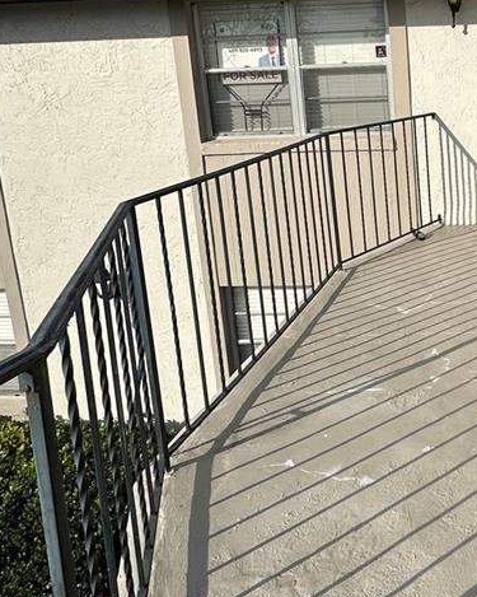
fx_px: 618
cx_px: 477
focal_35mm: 35
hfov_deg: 37.7
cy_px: 185
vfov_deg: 50.3
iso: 50
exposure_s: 1/3205
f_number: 2.2
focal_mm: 2.22
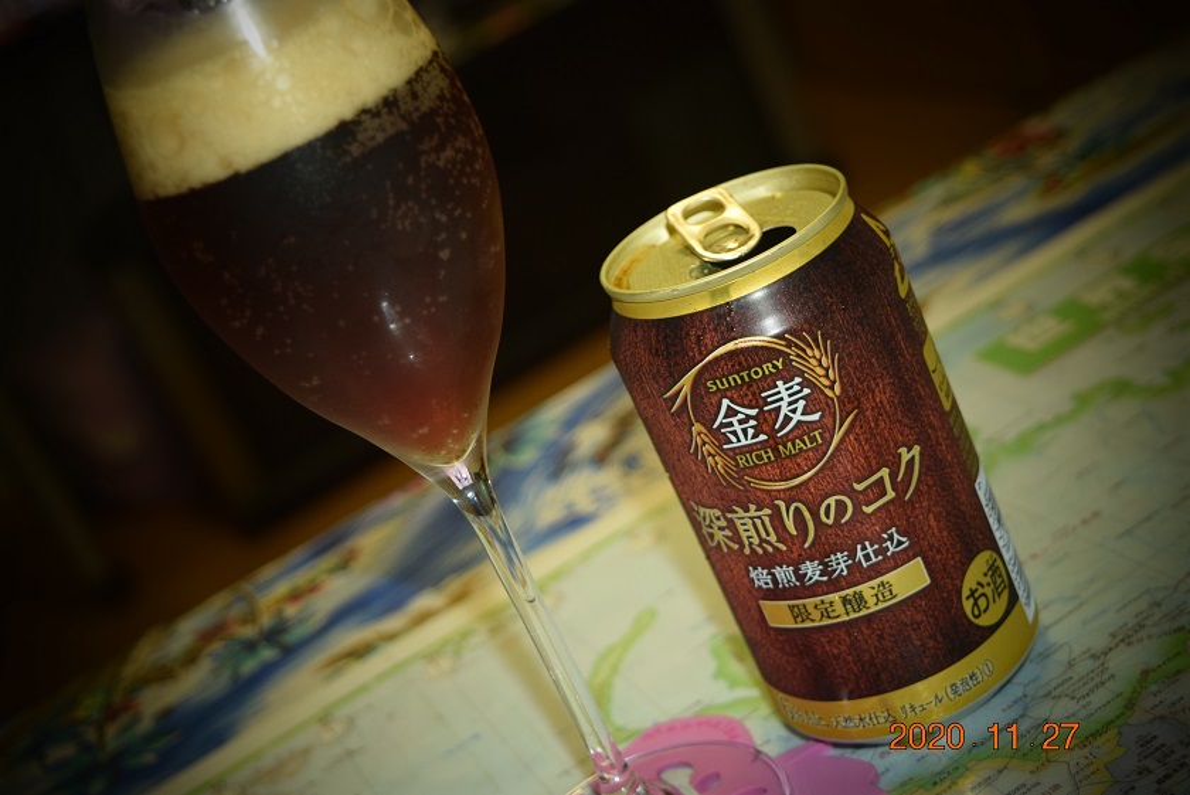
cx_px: 595
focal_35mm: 57
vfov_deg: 23.8
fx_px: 1885
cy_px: 398
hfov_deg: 35.0
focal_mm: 38
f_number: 4.8
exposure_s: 1/80
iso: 720
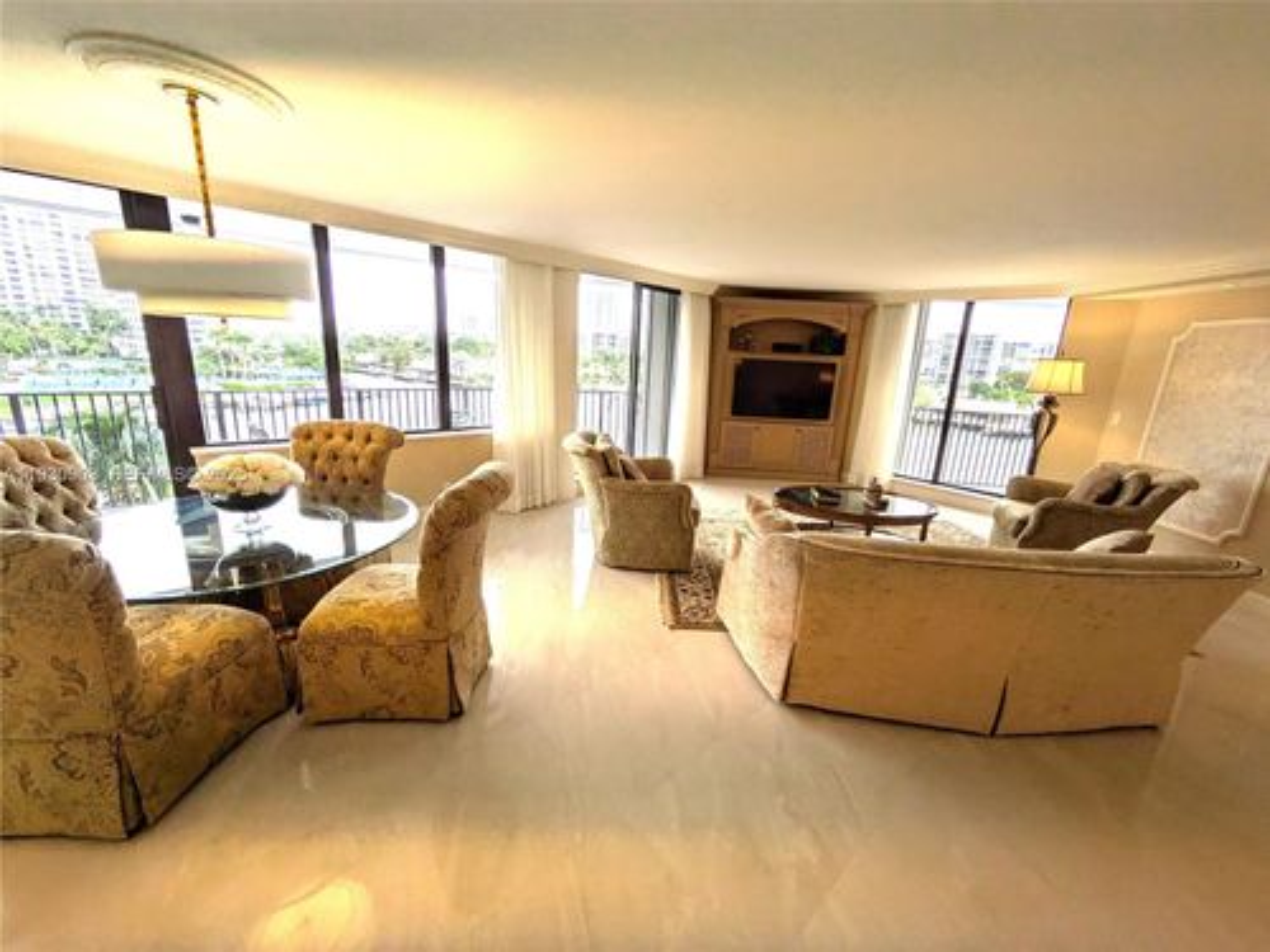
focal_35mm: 14
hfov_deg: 102.1
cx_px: 635
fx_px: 514
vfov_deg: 85.7
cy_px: 476
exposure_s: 1/496
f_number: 2.2
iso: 49
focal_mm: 1.83
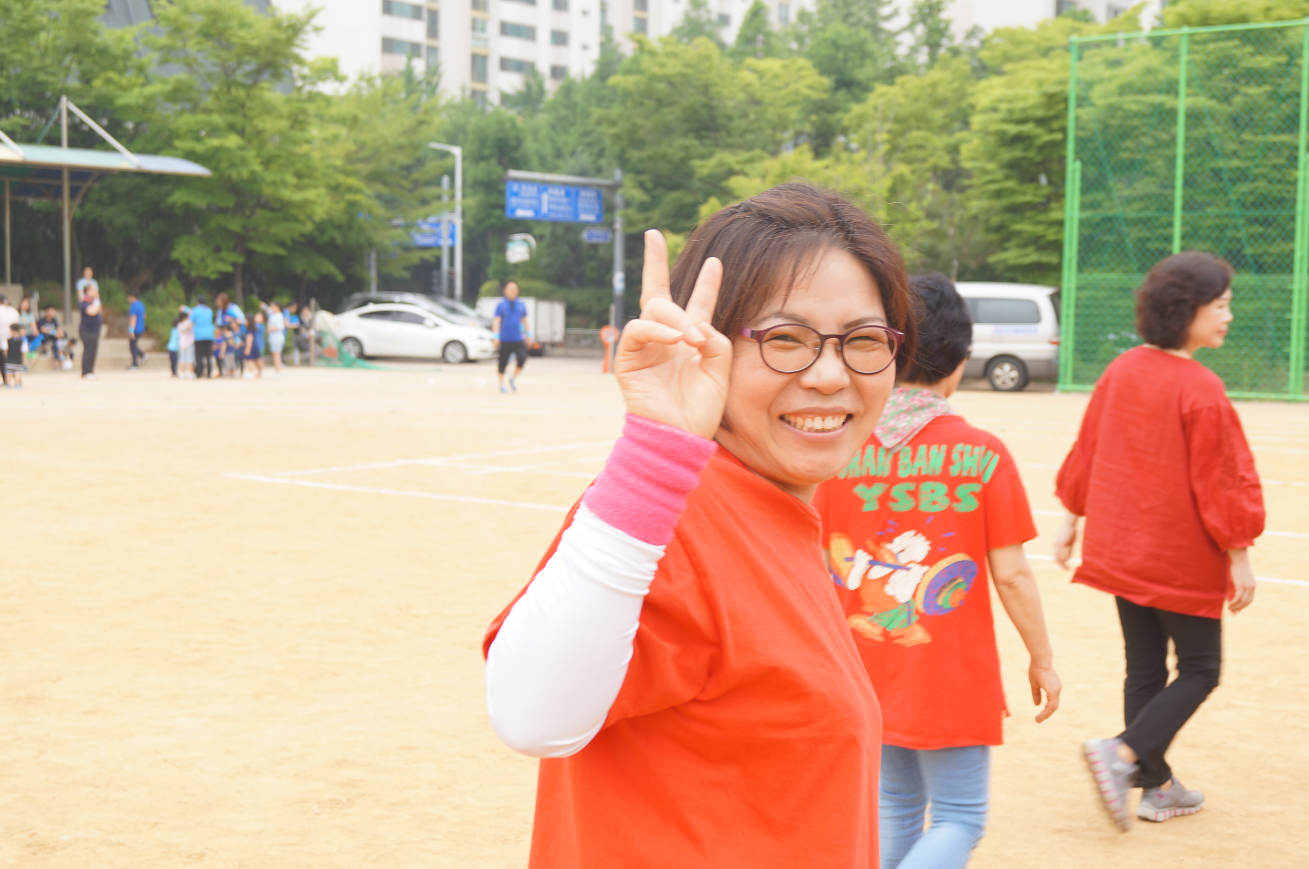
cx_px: 654
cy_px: 434
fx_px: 1906
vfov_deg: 25.7
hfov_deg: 37.9
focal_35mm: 52
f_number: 5.6
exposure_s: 1/80
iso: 100
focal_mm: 35
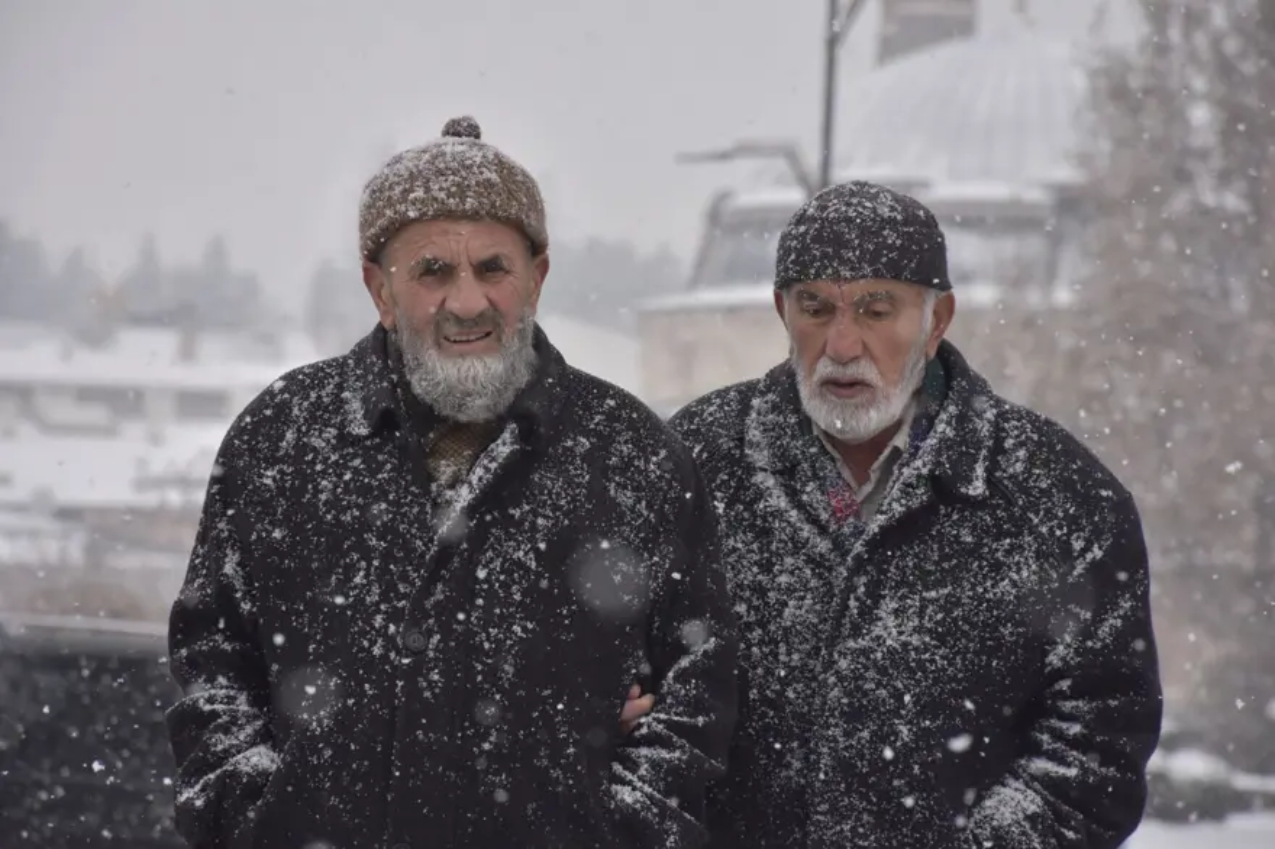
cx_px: 638
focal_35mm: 210
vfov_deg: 6.5
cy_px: 424
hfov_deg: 9.8
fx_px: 7434
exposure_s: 1/800
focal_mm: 140
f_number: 7.1
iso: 800
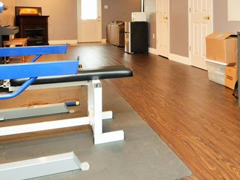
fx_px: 270
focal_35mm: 39
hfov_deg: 46.4
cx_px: 177
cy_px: 23
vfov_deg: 35.0
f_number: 4.5
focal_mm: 12
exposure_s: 1/60
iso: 1600
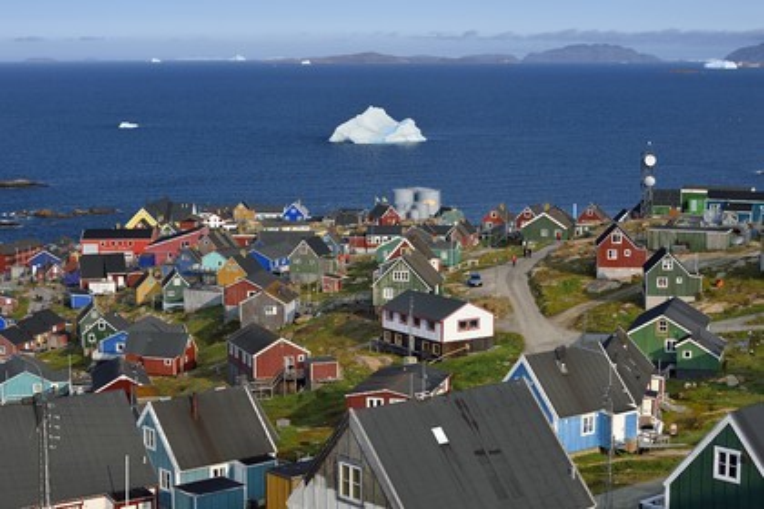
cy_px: 254
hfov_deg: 28.8
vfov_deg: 19.5
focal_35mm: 70
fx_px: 1485
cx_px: 382
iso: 200
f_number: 11
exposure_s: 1/250
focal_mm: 70
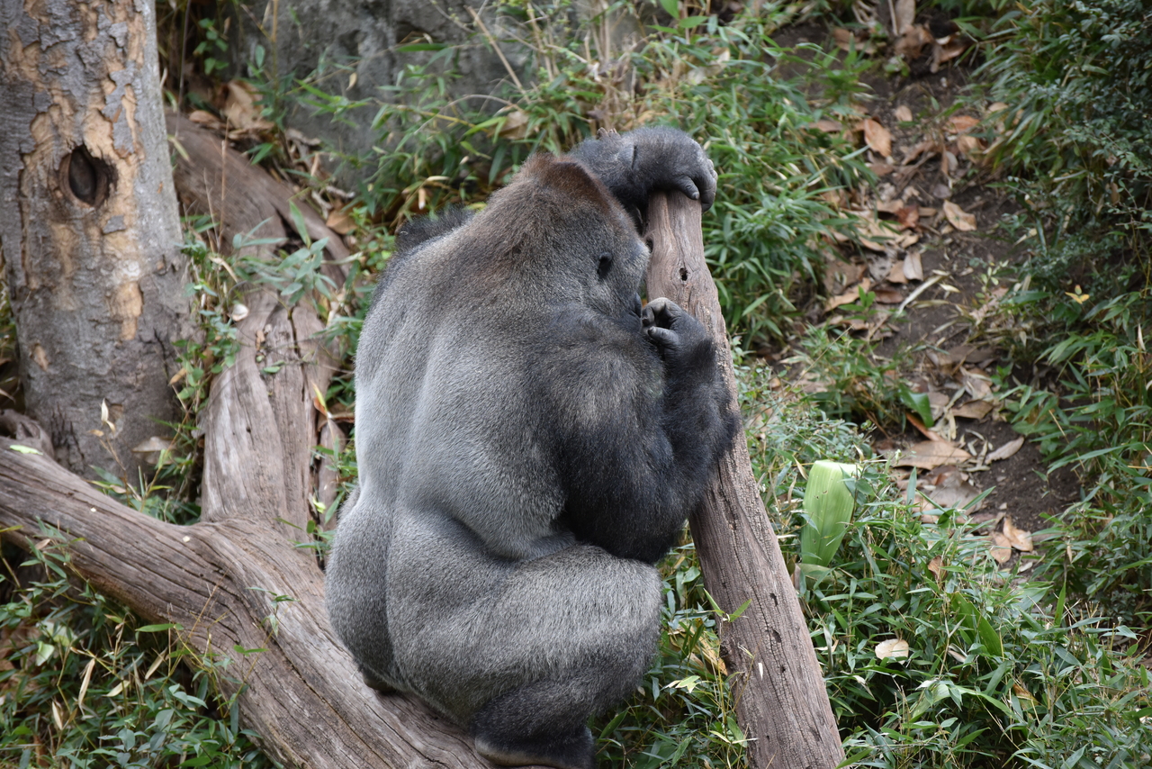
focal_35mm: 170
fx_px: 5441
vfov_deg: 8.1
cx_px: 576
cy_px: 384
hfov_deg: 12.1
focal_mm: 170
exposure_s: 1/400
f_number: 5
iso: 900
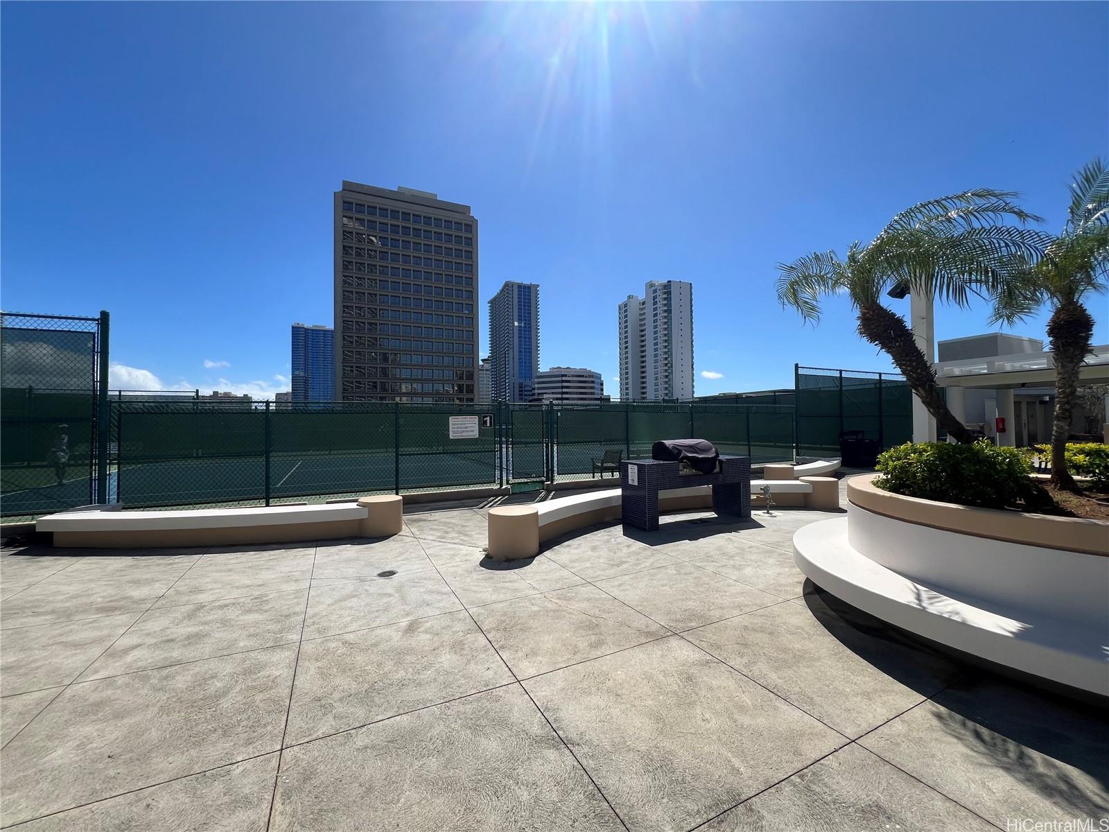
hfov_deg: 106.2
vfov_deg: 89.9
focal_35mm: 13
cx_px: 554
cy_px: 416
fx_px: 416
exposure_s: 1/2137
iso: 32
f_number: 1.8
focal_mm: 1.57
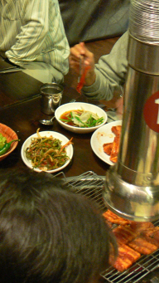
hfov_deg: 13.9
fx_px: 629
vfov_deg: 24.9
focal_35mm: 84
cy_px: 56
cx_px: -46
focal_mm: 7.4
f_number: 2.8
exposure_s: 1/10
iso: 200
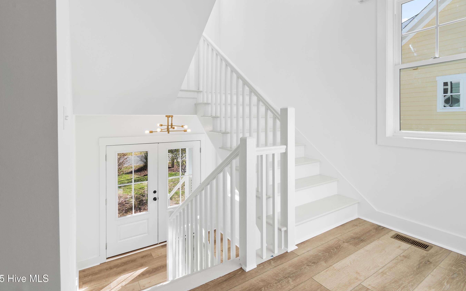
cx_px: 234
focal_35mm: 17
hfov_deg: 94.4
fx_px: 216
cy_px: 122
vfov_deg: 67.6
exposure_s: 1/100
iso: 100
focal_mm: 10
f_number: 5
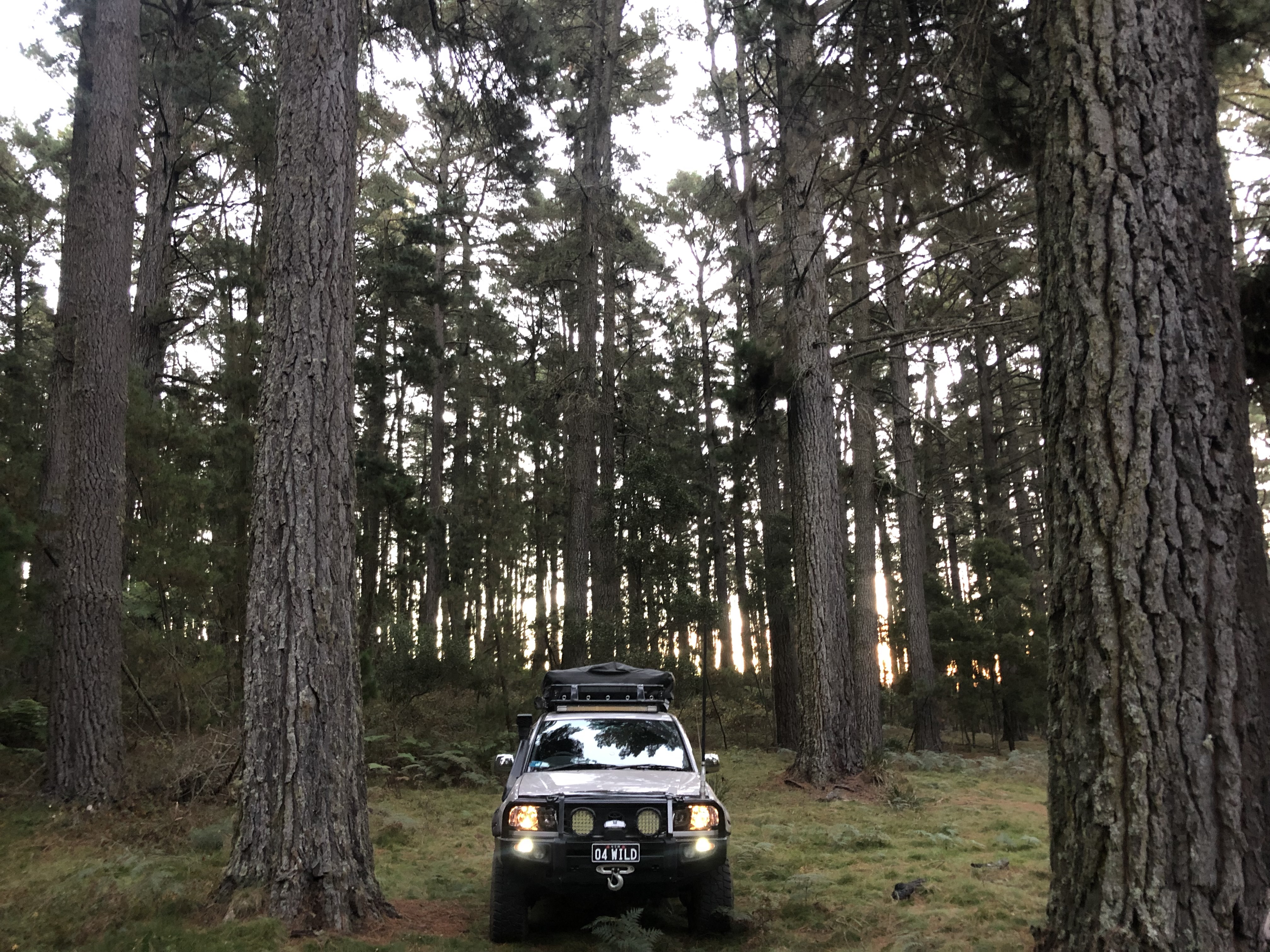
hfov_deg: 63.4
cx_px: 635
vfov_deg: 49.7
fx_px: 1027
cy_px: 476
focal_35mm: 28
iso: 100
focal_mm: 3.99
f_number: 1.8
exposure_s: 1/6
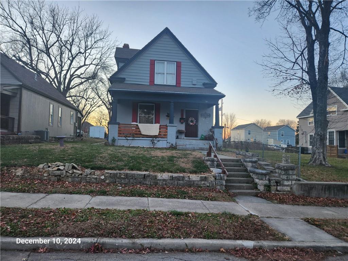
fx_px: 231
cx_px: 174
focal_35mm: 23
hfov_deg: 73.9
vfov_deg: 58.9
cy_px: 130
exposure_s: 1/180
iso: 64
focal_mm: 5.4
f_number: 1.8
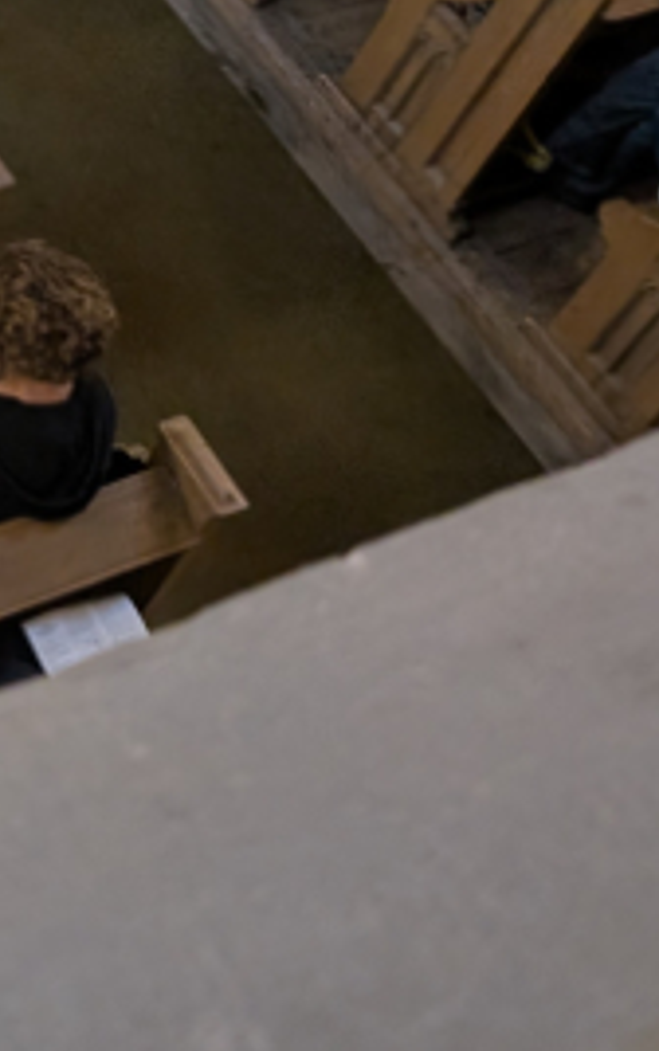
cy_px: -318
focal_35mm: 95
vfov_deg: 20.0
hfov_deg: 11.9
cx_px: -755
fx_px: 2724
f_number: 1.7
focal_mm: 6.9
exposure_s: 1/50
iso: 140
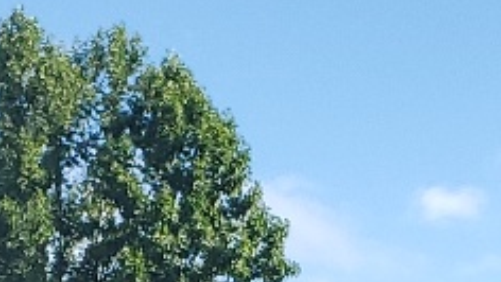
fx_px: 2552
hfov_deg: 11.2
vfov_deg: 5.4
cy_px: 1215
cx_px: 435
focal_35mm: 192
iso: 50
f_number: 1.5
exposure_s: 1/1667
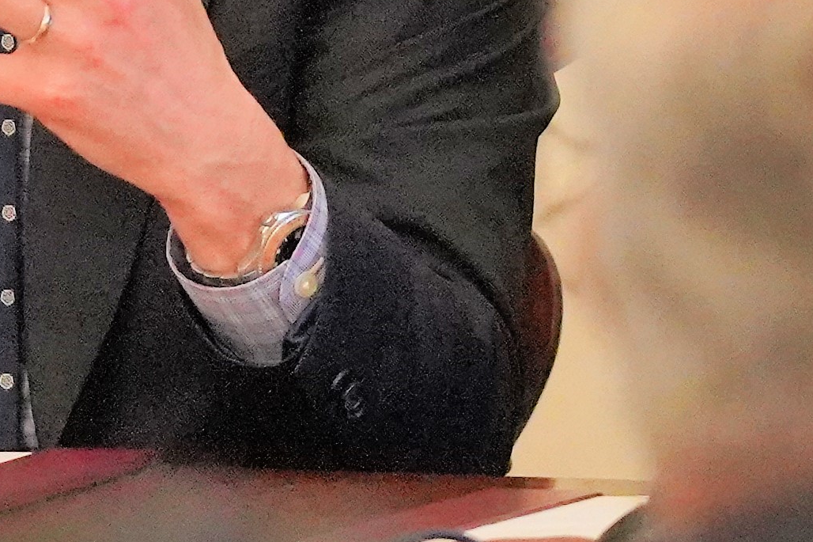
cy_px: -365
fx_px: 21743
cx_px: -66
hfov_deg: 2.1
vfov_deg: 1.4
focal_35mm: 963
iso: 12800
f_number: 4
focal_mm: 165
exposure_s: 1/160
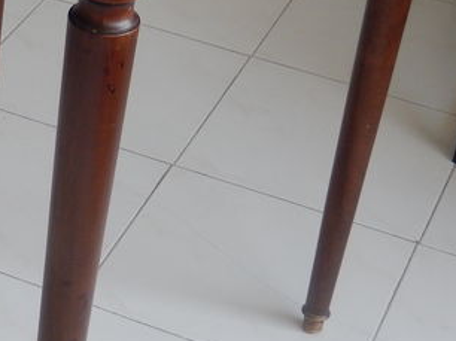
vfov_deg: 11.0
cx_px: -94
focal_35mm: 134
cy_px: 110
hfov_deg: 14.3
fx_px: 1764
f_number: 4.2
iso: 125
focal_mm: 7.3
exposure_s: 1/30
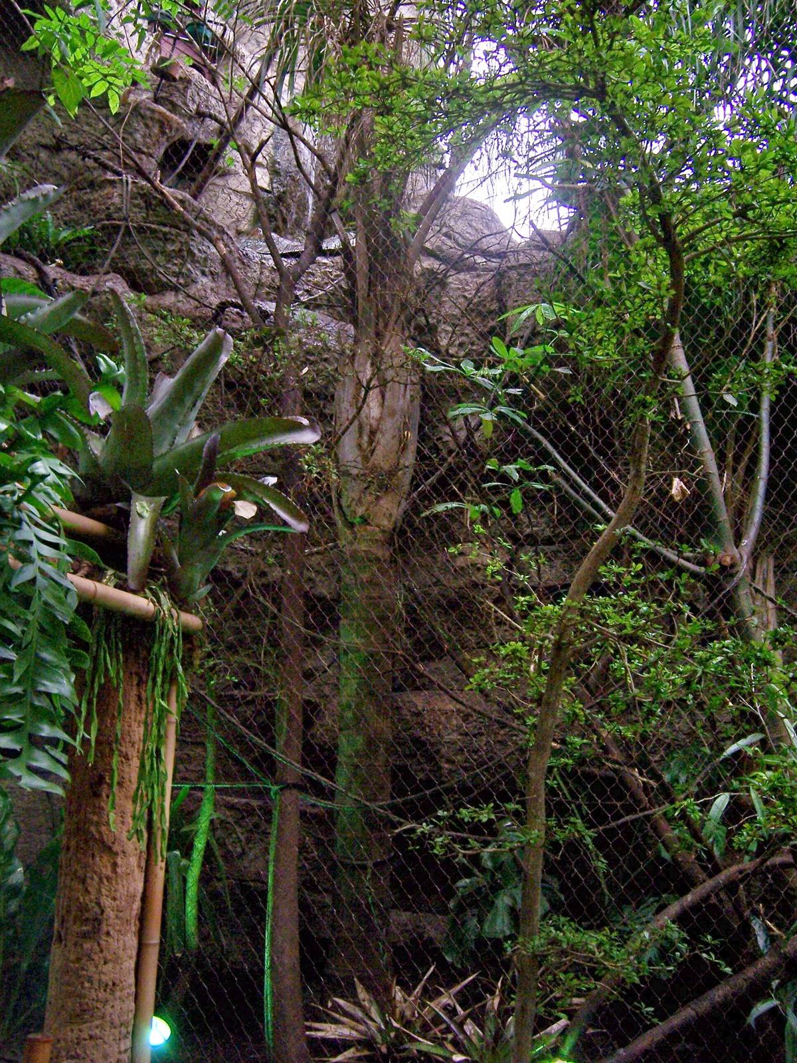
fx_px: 1013
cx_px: 398
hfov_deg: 42.9
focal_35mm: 33
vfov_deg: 55.4
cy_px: 532
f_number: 3.4
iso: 140
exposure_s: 1/30
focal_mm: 5.5
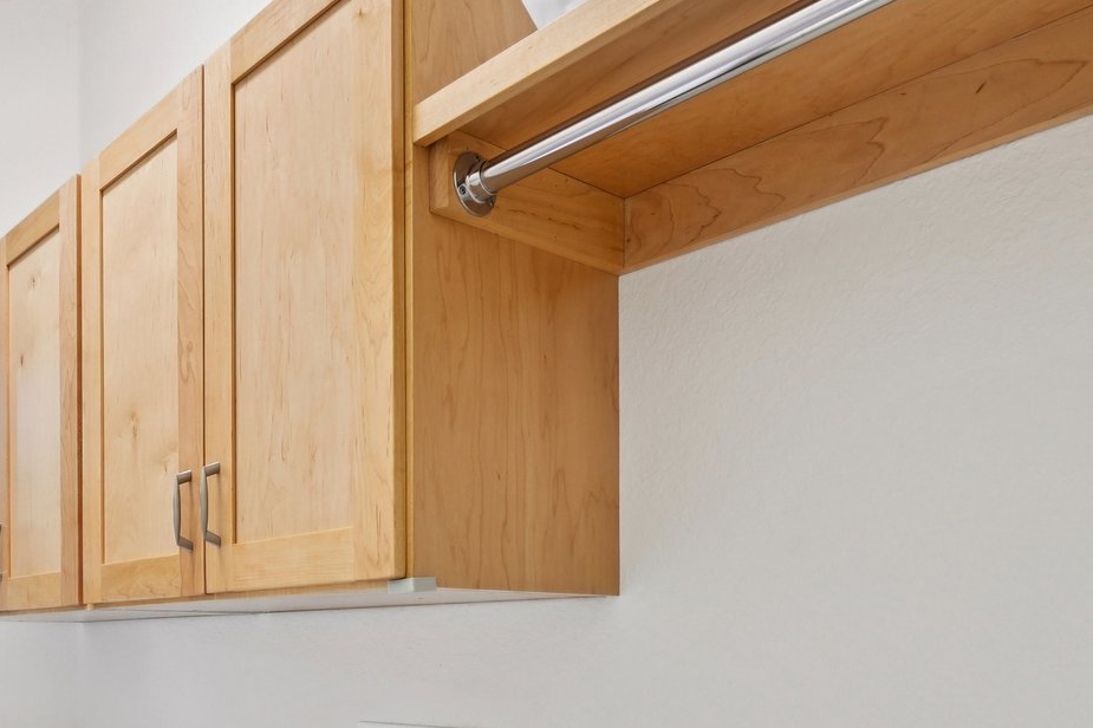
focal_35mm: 31
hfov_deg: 54.7
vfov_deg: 39.5
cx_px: 169
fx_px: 941
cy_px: 645
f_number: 8
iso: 400
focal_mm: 14
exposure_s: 1/13
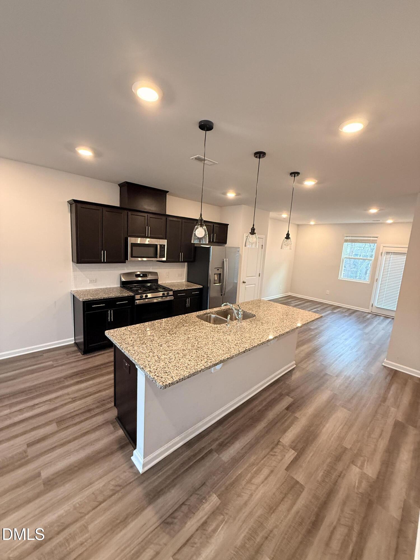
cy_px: 280
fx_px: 226
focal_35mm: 14
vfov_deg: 102.1
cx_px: 210
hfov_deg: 85.7
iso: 250
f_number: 2.2
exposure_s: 1/60
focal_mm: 2.22
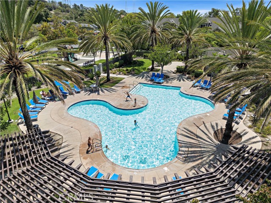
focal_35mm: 24
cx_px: 136
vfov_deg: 56.8
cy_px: 102
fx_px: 188
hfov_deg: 71.6
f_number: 1.7
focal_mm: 6.72
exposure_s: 1/2000
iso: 100
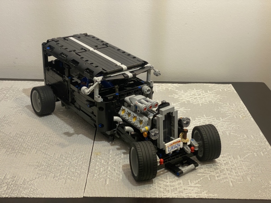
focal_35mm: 52
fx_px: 407
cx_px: 136
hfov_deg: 36.8
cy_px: 102
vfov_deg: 28.0
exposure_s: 1/50
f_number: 2
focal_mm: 6
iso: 160
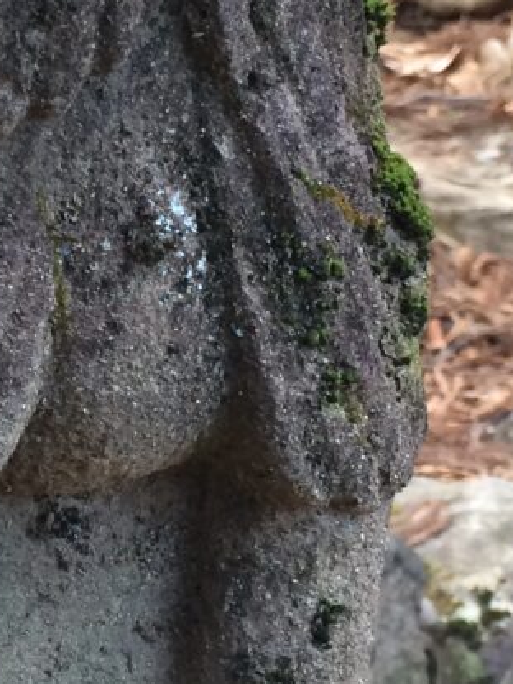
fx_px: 2114
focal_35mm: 107
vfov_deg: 18.4
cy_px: 284
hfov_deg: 13.6
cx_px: 2
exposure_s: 1/30
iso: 80
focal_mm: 4.15
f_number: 2.2
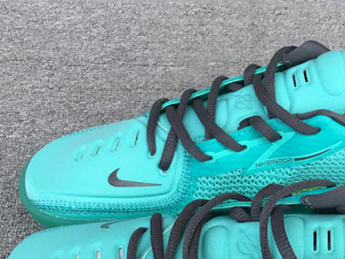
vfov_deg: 21.0
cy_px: 222
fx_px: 688
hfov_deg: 27.6
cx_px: 272
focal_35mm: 69
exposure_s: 1/235
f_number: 2.4
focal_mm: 3.3
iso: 25
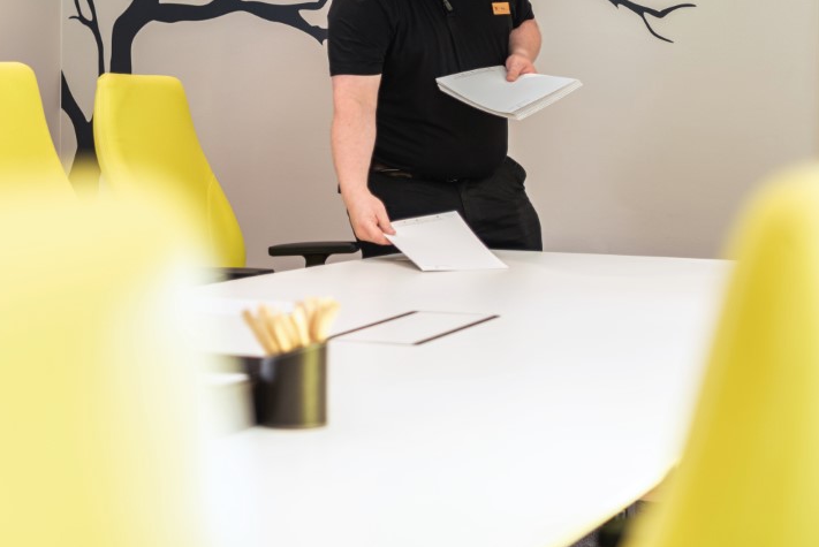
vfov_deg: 17.2
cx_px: 429
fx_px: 1798
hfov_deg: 25.7
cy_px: 136
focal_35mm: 79
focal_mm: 52
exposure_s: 1/200
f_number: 2.8
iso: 320
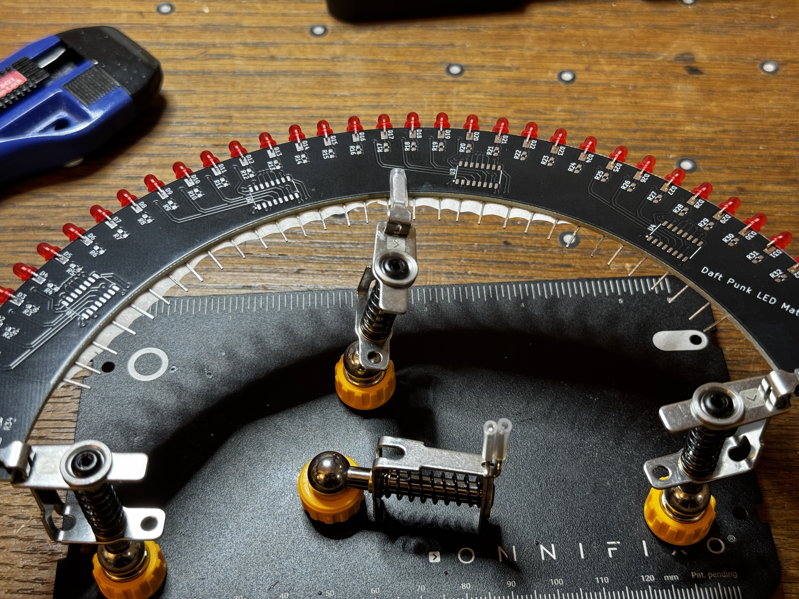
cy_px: 300
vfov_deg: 30.3
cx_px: 400
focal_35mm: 48
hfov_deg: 39.7
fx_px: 1108
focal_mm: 6.76
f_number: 1.78
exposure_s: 1/60
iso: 125
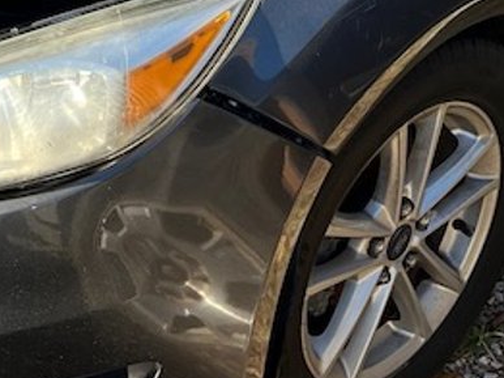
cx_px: 245
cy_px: -84
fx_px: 1484
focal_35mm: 102
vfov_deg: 14.0
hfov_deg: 19.3
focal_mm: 5.1
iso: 50
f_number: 1.6
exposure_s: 1/727
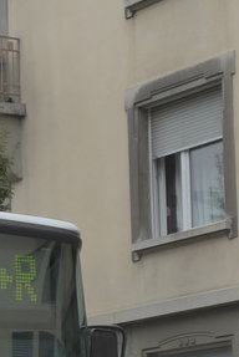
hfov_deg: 7.3
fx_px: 1768
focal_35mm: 178
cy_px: 371
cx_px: -331
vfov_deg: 11.4
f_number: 2.6
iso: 160
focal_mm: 8.4
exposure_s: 1/640
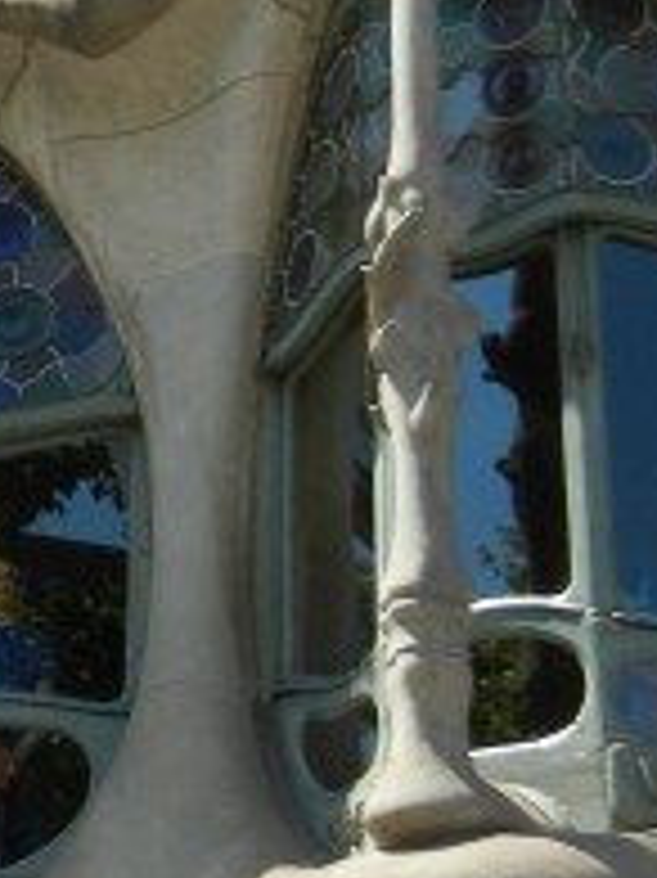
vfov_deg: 16.4
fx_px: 2989
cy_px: 27
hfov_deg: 12.2
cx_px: -176
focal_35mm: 118
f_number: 3.5
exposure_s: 1/722
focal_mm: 5.4
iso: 160
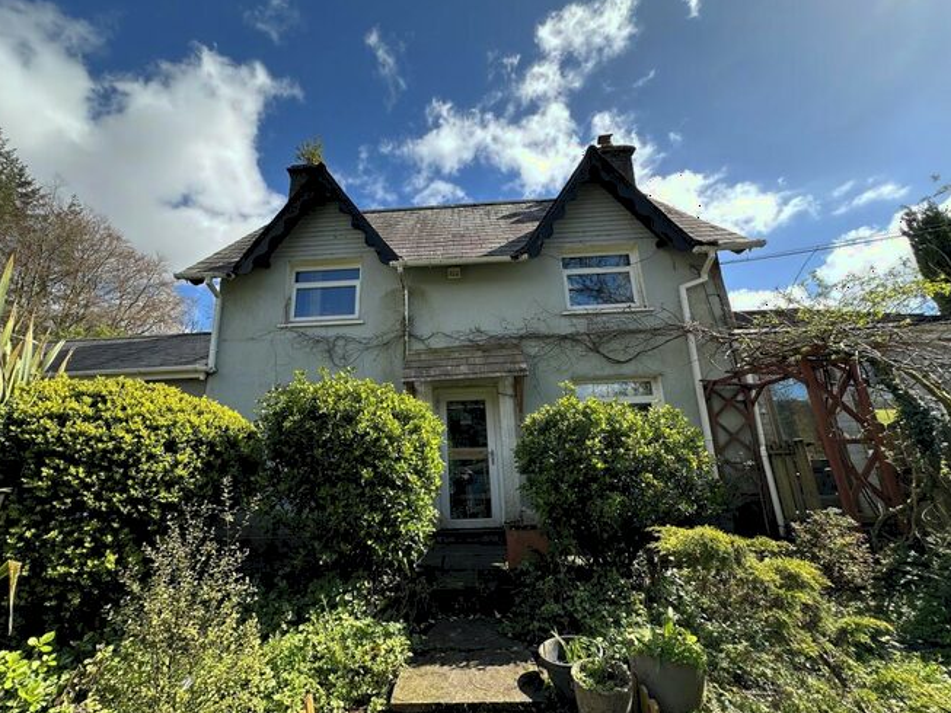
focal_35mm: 15
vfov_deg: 81.8
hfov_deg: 98.1
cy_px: 353
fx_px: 412
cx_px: 449
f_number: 2.2
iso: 40
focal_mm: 2.22
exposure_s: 1/587
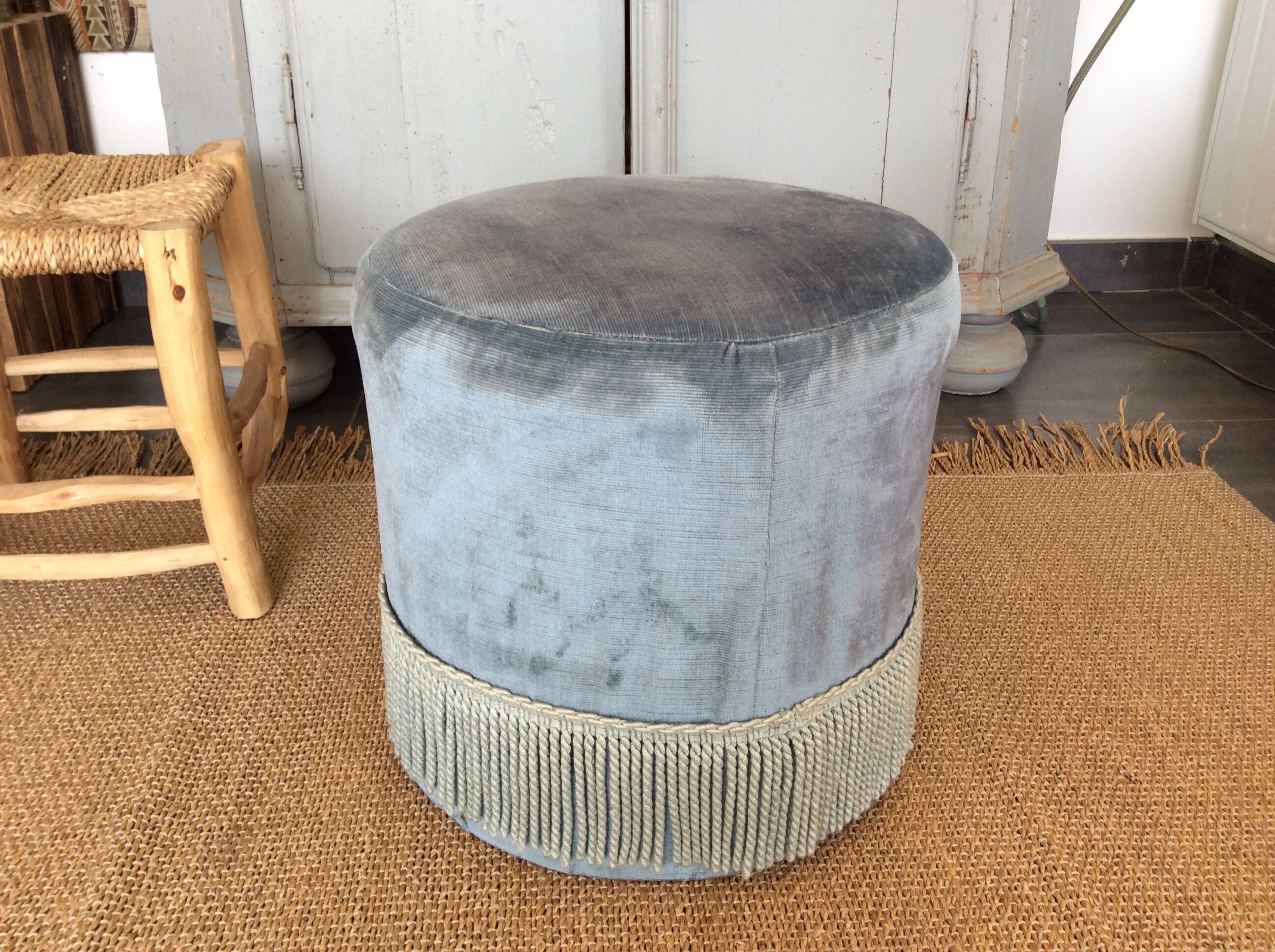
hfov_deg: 56.9
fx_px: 1177
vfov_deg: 44.1
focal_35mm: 32
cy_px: 476
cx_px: 638
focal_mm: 3.3
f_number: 2.4
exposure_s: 1/50
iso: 32
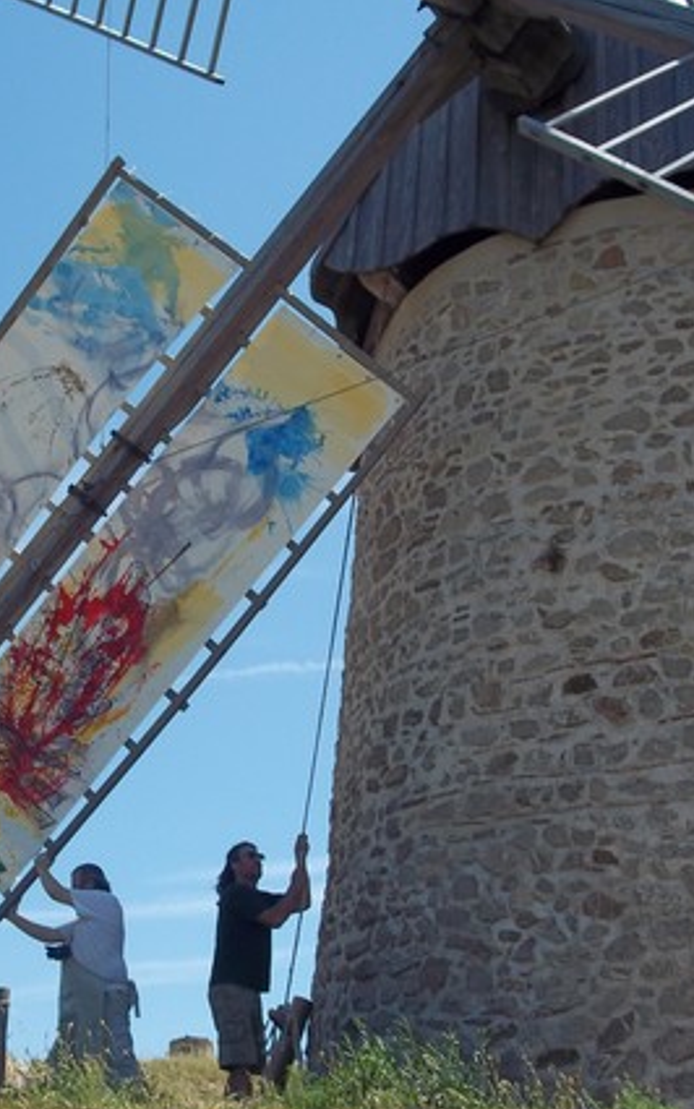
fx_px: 1905
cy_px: 566
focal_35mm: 63
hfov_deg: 20.5
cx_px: 172
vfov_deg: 32.5
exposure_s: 1/125
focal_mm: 8.2
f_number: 8.9
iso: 80
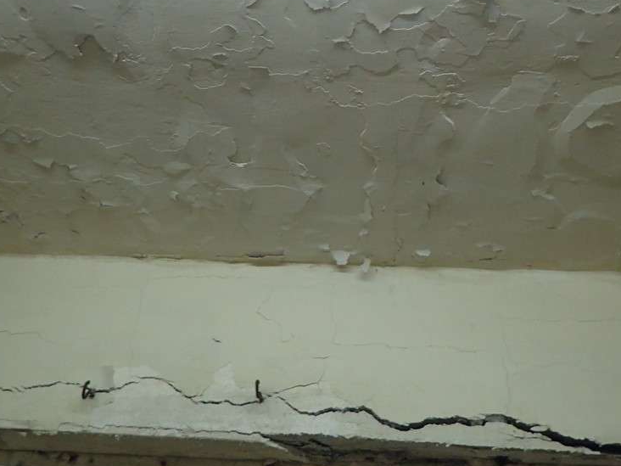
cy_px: 110
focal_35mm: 41
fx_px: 736
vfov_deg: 34.3
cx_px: 323
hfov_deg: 45.8
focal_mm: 4.5
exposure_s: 1/40
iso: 200
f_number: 2
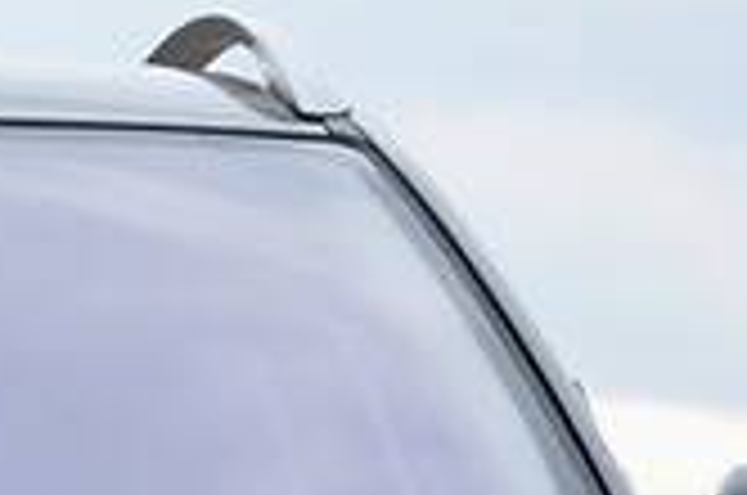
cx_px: -500
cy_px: 932
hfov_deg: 3.6
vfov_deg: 2.4
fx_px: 11970
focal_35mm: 578
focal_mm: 80
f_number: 5.3
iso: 400
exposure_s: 1/125
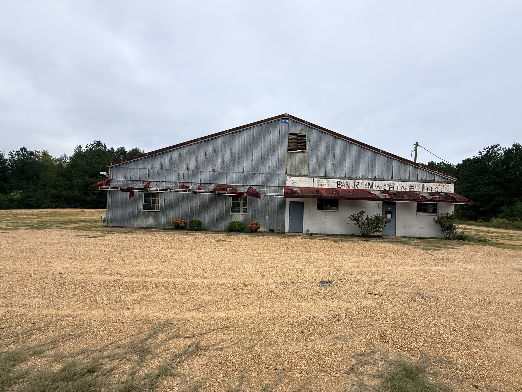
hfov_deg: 98.1
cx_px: 275
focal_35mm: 15
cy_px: 202
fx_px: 226
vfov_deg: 81.7
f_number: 2.2
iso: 50
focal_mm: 2.22
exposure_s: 1/290
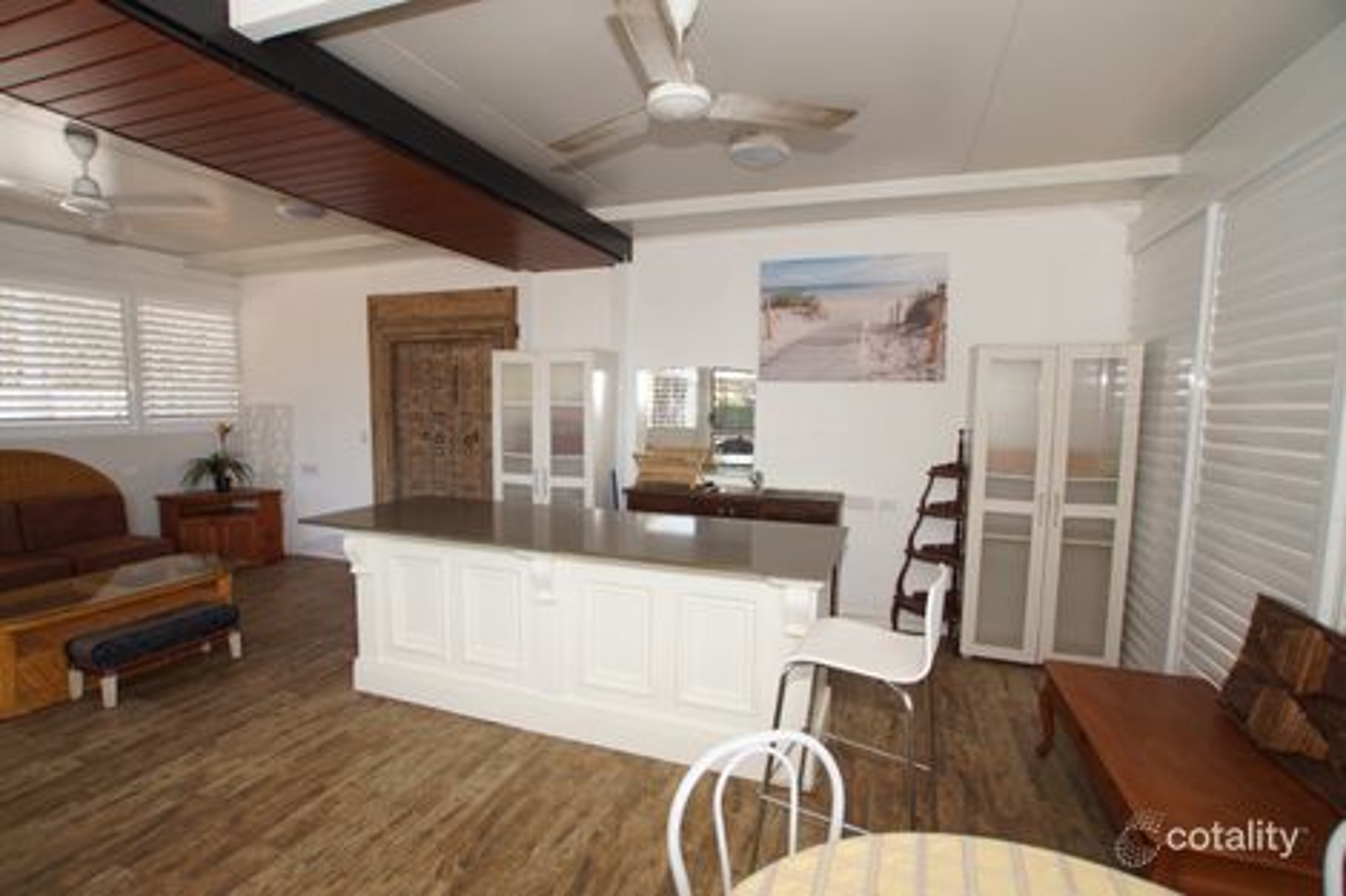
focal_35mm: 16
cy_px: 448
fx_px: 617
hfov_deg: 95.0
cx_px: 673
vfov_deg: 72.0
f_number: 4.5
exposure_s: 1/60
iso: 100
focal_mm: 11
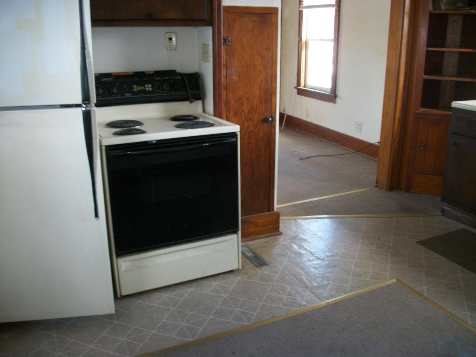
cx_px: 238
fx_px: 440
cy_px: 178
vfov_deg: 44.2
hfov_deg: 56.8
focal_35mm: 32
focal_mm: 5.7
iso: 160
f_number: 2.9
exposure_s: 1/30
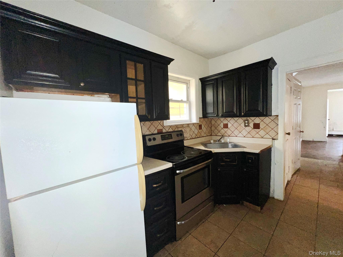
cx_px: 172
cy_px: 128
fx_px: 129
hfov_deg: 106.2
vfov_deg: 89.9
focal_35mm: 13
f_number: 1.8
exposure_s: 1/80
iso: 64
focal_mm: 1.57
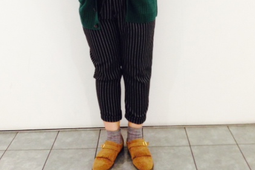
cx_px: 118
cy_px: -19
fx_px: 369
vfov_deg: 24.2
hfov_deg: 38.1
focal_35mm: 52
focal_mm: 4.12
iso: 160
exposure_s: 1/20
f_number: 2.4
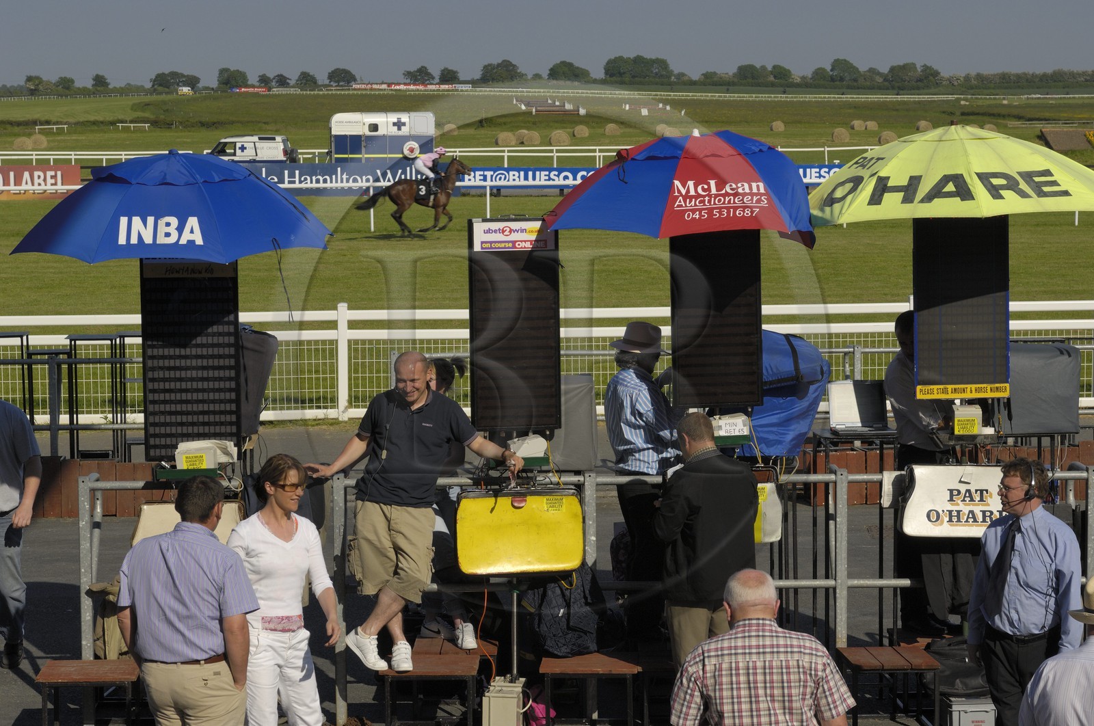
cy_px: 363
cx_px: 547
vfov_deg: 16.2
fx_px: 2549
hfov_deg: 24.2
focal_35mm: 84
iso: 100
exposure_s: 1/320
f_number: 11
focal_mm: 56
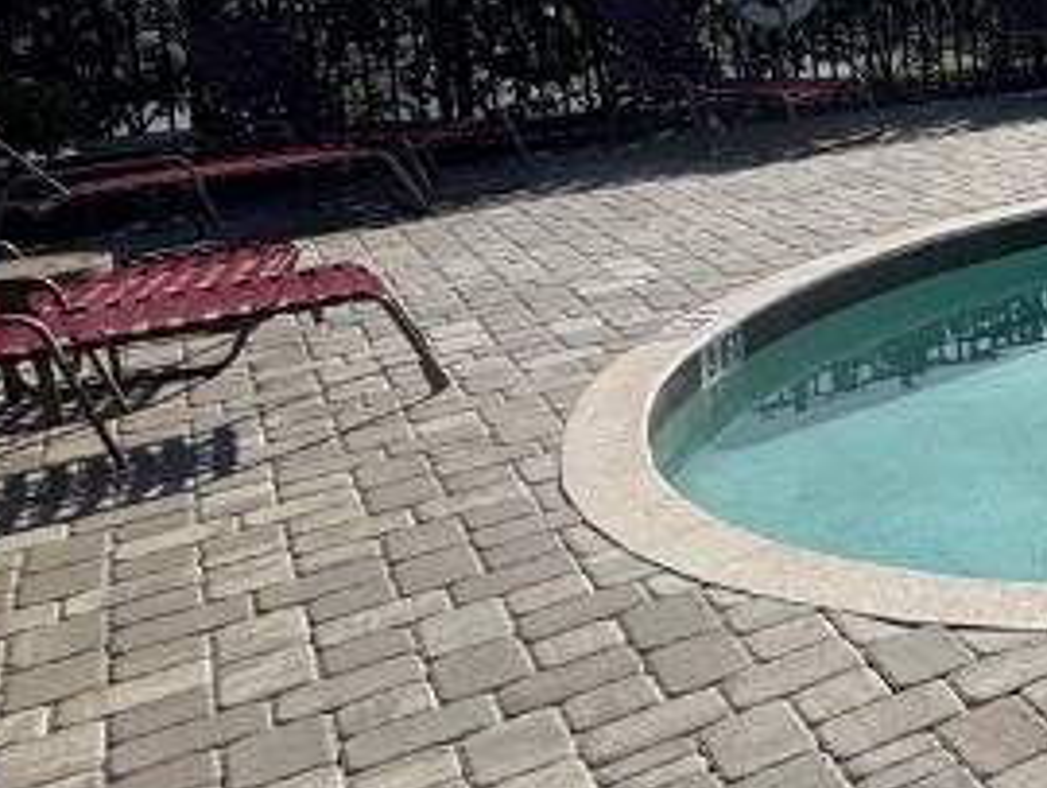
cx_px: 1621
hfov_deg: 25.6
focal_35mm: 53
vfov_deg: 25.8
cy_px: -43
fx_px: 1604
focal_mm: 2.22
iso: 50
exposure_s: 1/4132
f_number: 2.2
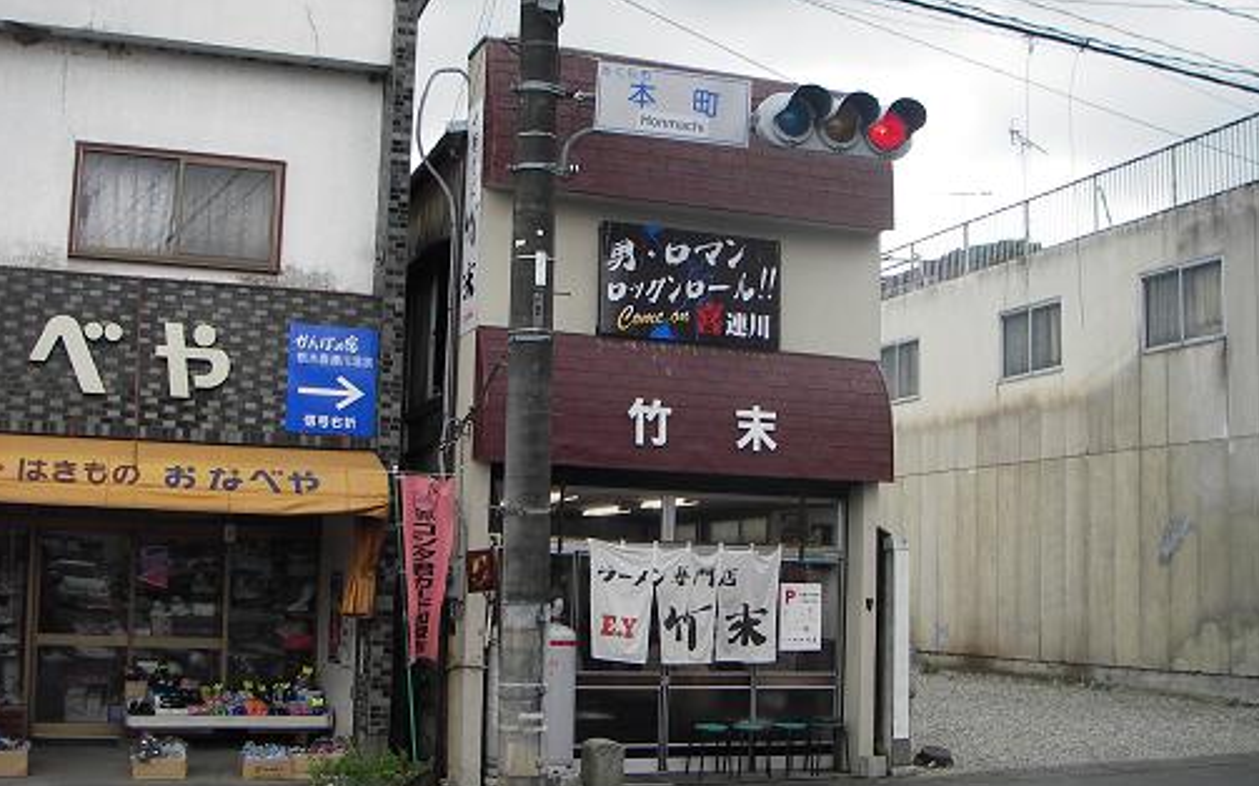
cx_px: 628
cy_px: 456
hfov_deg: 48.2
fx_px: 1406
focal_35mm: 41
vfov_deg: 31.2
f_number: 3.3
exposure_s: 1/250
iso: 50
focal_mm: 6.3
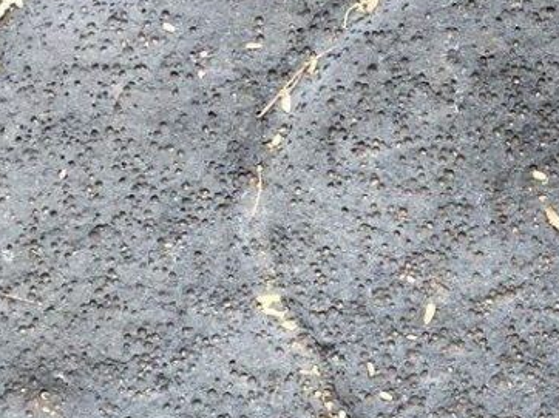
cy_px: 490
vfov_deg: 11.7
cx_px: 792
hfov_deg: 15.0
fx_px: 2001
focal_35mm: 124
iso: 32
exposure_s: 1/159
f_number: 2.2
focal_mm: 4.15
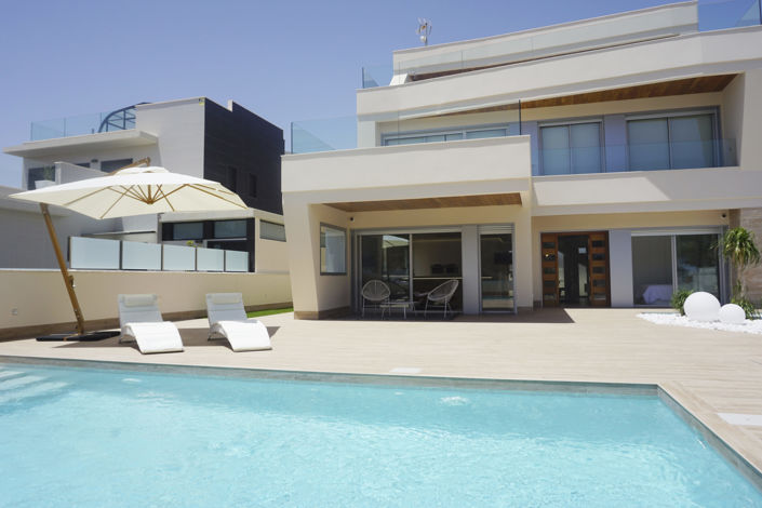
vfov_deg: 53.1
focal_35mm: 24
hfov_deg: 73.7
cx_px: 381
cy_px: 254
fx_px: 508
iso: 100
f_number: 11
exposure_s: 1/320
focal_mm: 16
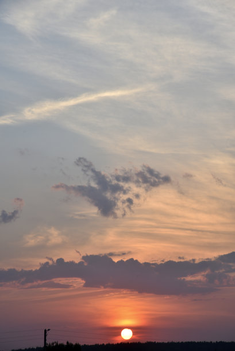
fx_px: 1173
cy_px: 176
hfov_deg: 11.4
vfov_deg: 17.1
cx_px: 118
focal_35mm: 120
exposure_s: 1/100
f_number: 9
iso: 100
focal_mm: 120
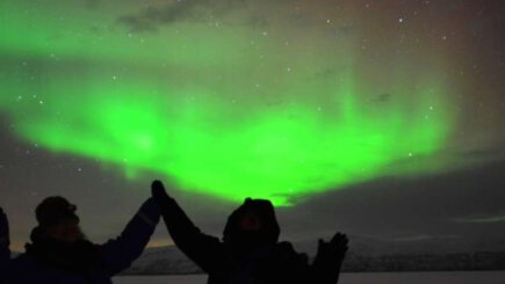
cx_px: 252
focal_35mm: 26
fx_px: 348
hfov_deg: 71.9
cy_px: 166
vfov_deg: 44.3
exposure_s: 6
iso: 1600
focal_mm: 24
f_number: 1.4
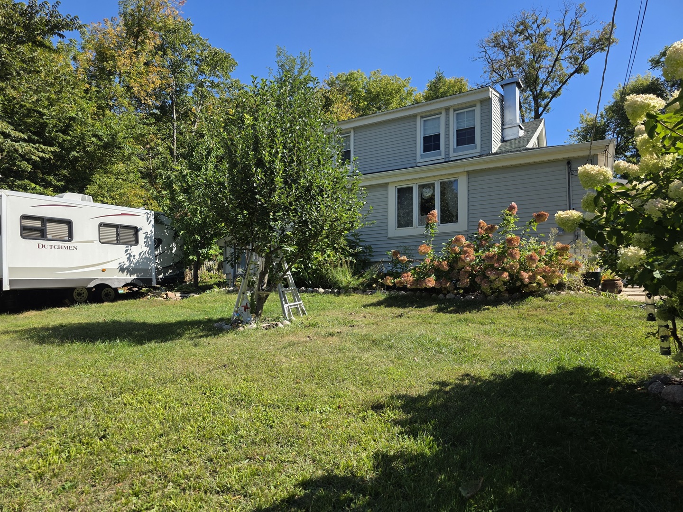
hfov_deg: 73.9
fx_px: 454
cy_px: 256
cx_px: 342
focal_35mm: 23
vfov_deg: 58.9
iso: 80
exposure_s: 1/4057
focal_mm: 6.3
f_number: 1.7
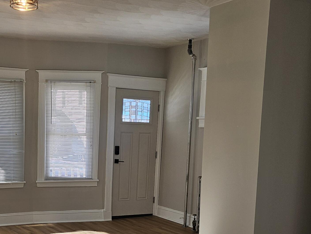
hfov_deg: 37.1
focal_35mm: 51
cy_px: 206
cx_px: 105
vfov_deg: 27.6
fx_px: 458
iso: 50
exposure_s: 1/159
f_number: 1.8
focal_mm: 5
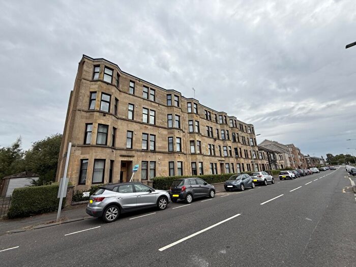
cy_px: 134
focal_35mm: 14
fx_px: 144
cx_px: 178
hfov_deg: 102.1
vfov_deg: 85.7
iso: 50
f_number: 2.2
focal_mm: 2.22
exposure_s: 1/1068
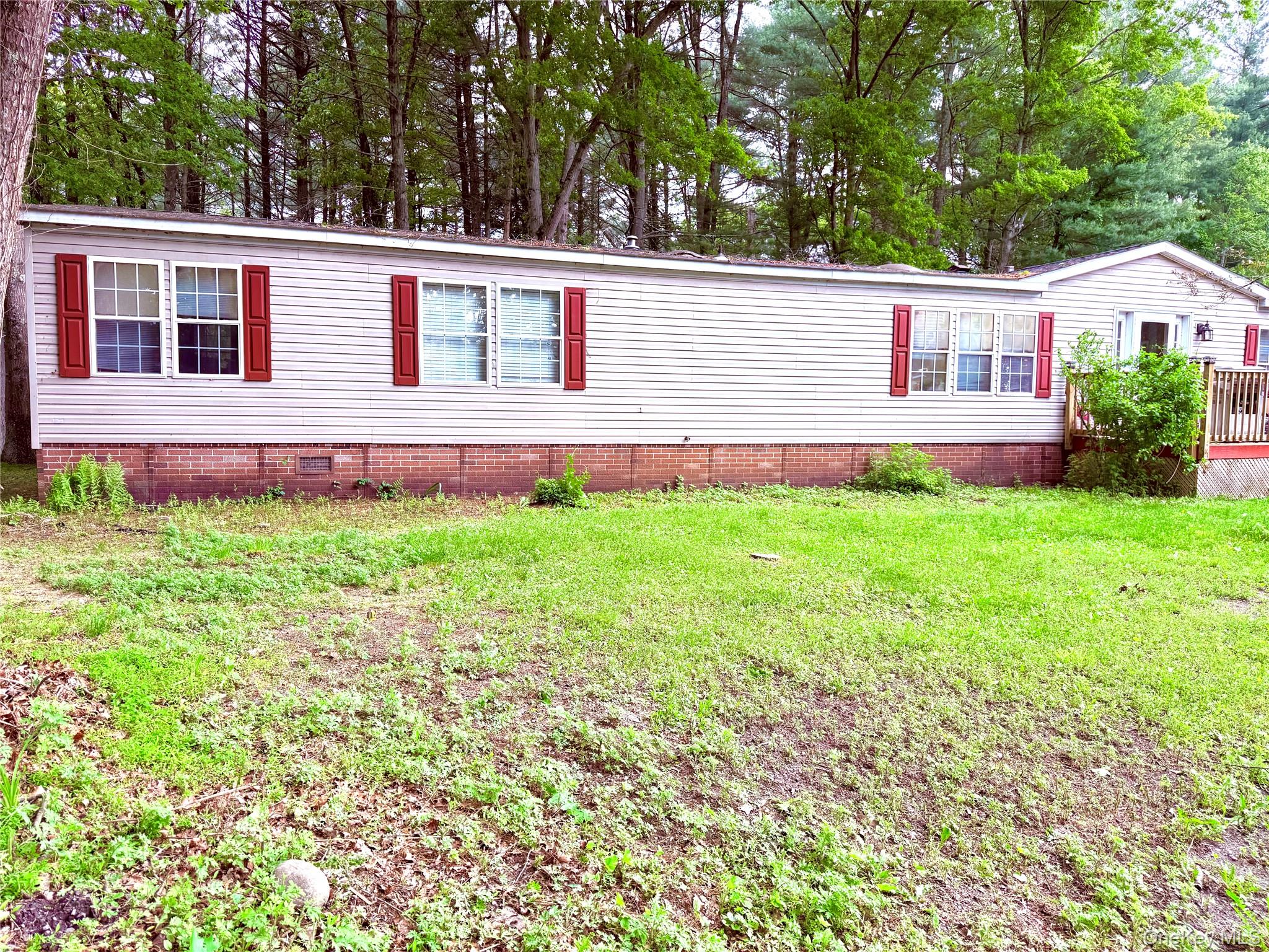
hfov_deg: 71.6
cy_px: 476
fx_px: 880
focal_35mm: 24
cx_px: 634
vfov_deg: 56.8
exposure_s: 1/121
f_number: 1.78
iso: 64
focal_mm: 6.76
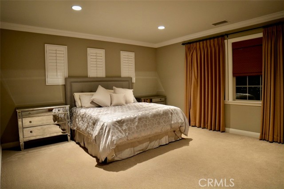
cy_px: 94
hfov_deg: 81.2
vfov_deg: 59.5
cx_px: 142
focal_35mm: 21
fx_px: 166
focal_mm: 14
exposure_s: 1/30
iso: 800
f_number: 2.8
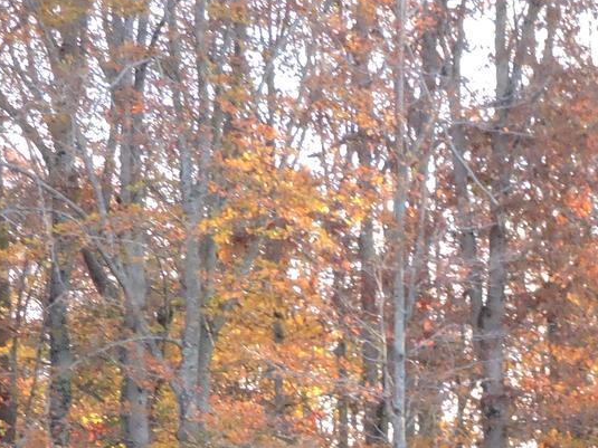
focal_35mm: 180
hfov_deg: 10.8
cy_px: 807
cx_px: 687
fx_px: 3109
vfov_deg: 8.0
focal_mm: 8.4
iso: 320
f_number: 3.5
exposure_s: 1/80
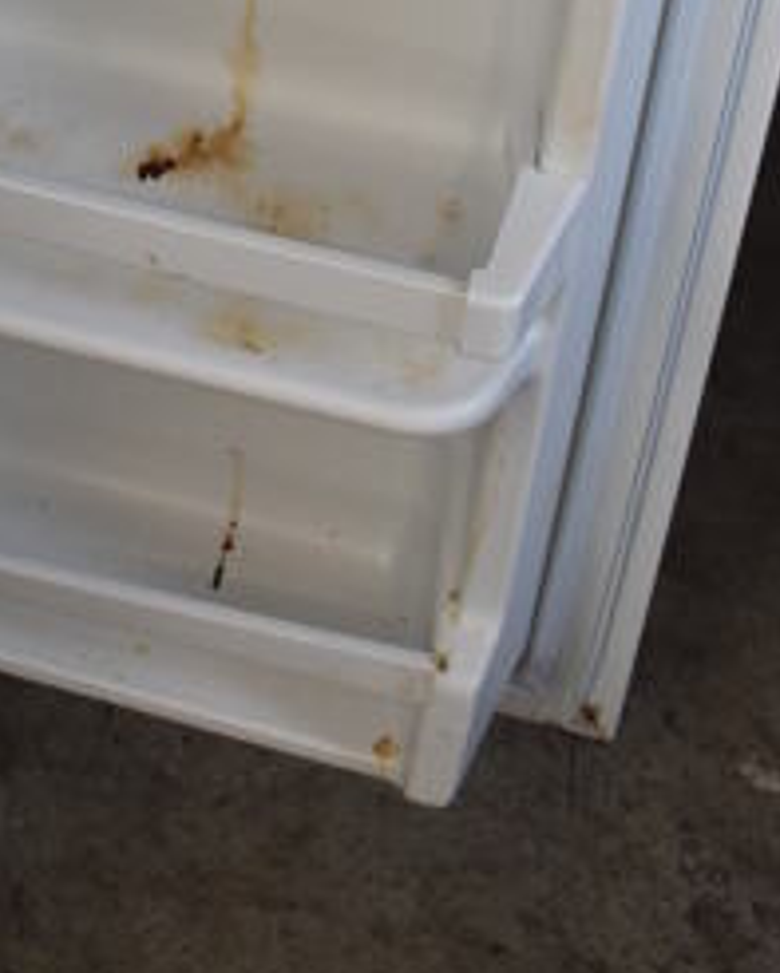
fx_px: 2711
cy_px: -488
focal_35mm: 94
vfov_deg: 18.1
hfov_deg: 15.9
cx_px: -99
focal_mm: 18
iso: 400
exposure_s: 1/125
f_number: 5.6
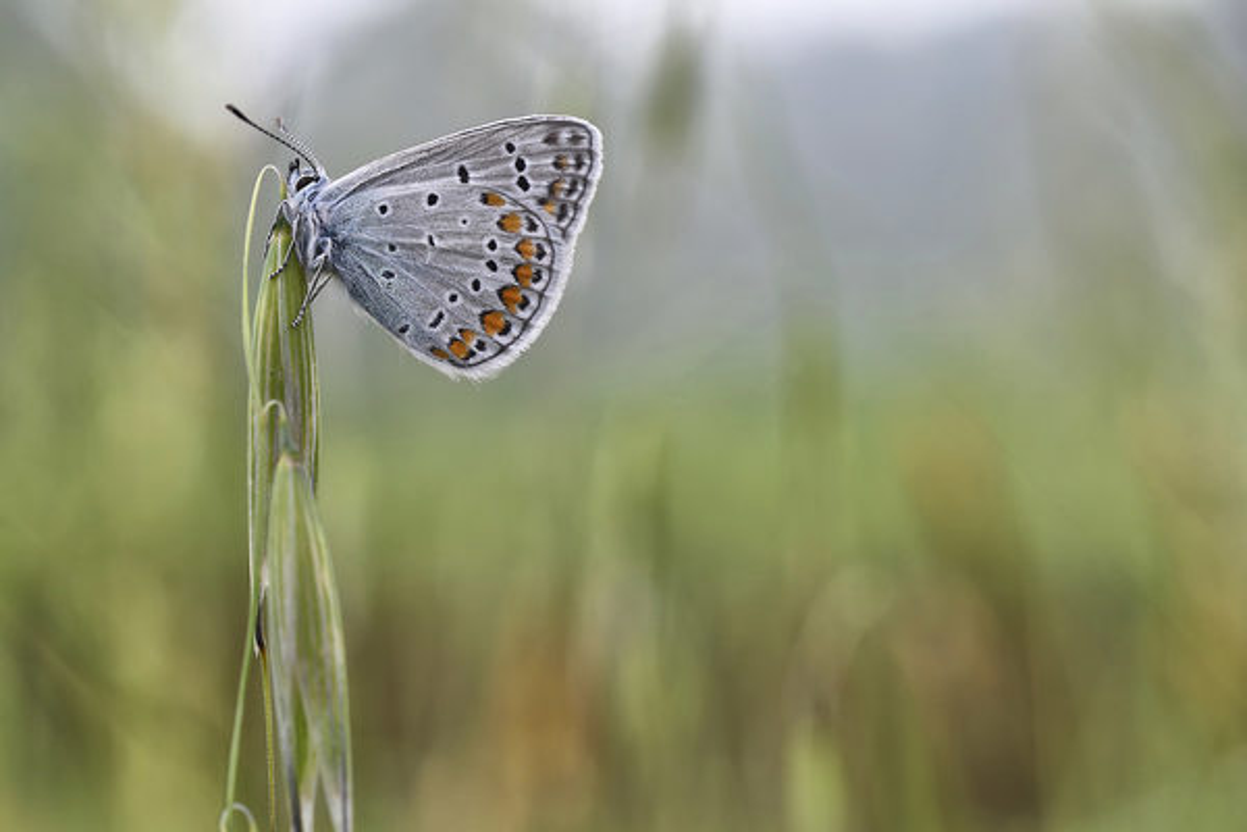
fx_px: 3117
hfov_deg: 22.6
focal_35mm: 90
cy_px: 416
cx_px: 624
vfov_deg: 15.2
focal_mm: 90
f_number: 18
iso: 200
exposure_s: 1/20
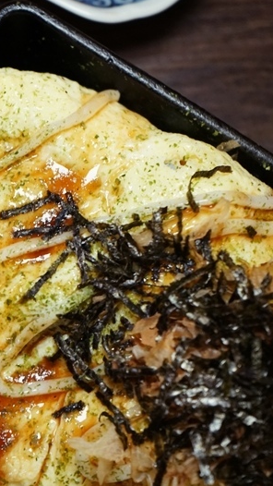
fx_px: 1209
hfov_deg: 12.7
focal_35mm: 94
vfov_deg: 22.7
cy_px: 243
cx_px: -9
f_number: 5
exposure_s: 1/60
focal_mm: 59
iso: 2500
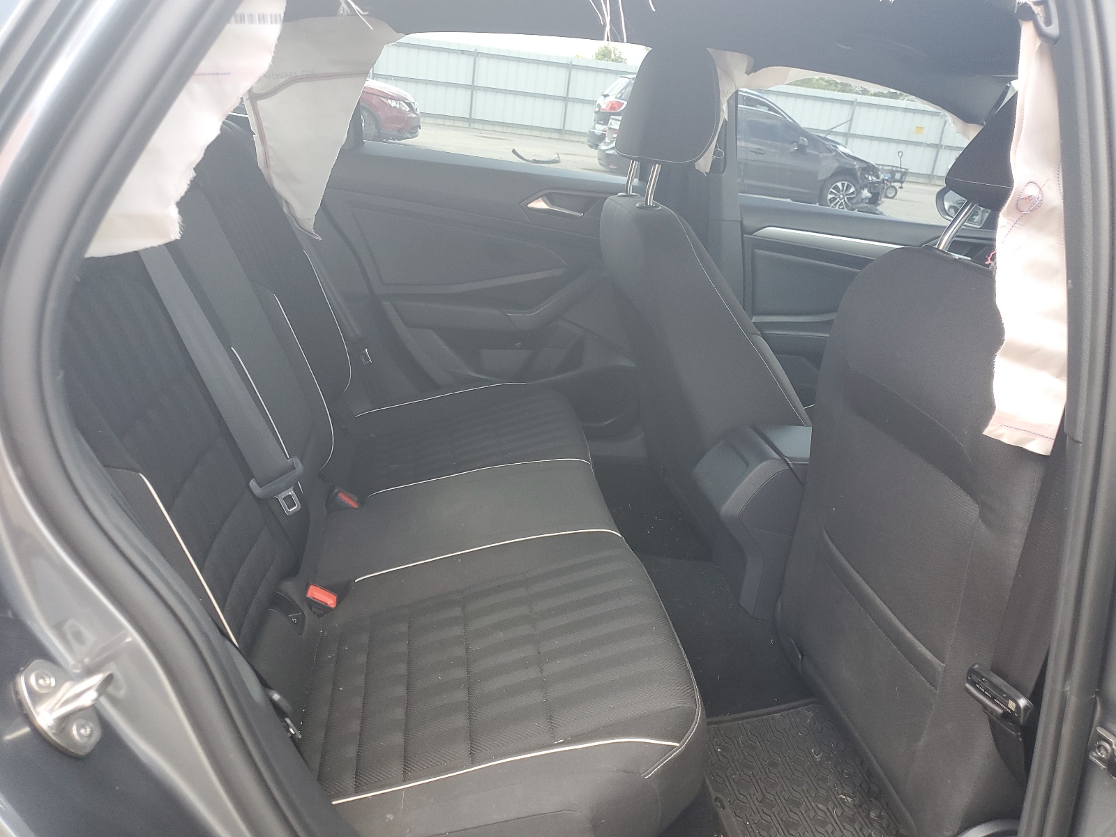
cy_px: 418
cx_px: 558
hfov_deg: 67.3
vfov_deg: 53.1
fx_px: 838
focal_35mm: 26
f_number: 1.5
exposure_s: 1/120
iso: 71
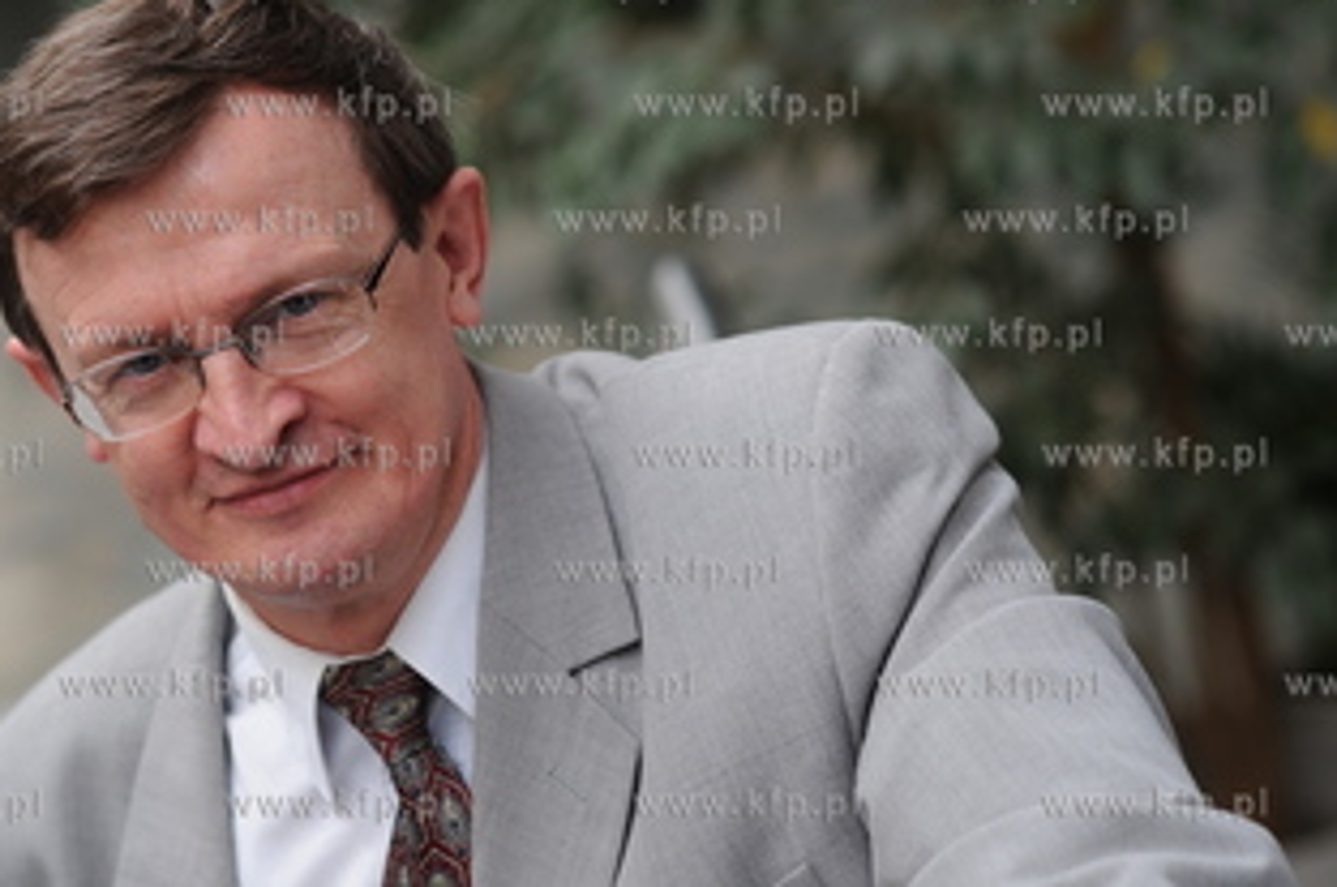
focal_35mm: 109
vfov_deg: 12.5
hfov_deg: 18.7
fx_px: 4042
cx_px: 489
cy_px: 510
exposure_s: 1/320
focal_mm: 85
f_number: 4
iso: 400
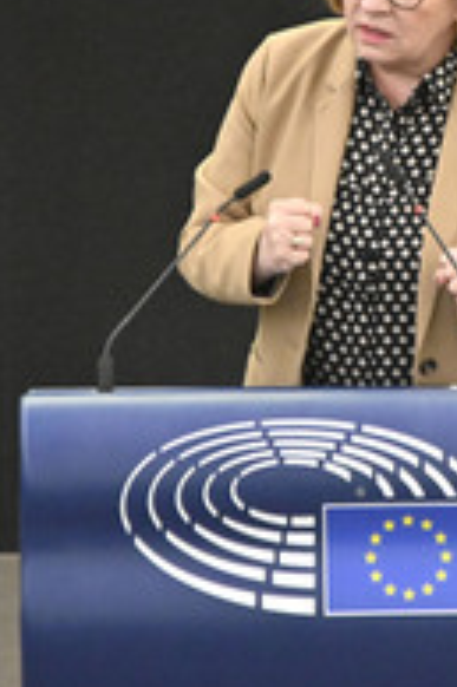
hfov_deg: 1.2
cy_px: 305
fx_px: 22107
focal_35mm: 1159
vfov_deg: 1.8
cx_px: 280
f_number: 6.3
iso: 6400
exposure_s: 1/400
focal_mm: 500
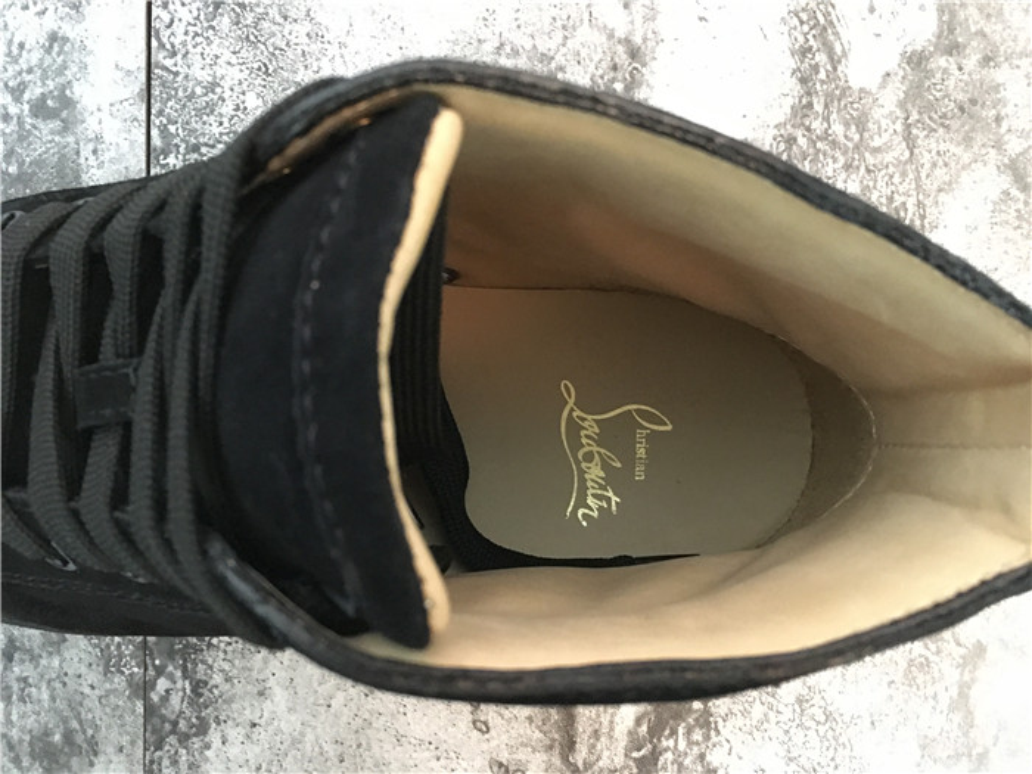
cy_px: 387
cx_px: 516
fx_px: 865
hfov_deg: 61.7
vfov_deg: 48.2
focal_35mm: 29
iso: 250
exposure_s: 1/4
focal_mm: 4.15
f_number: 2.2
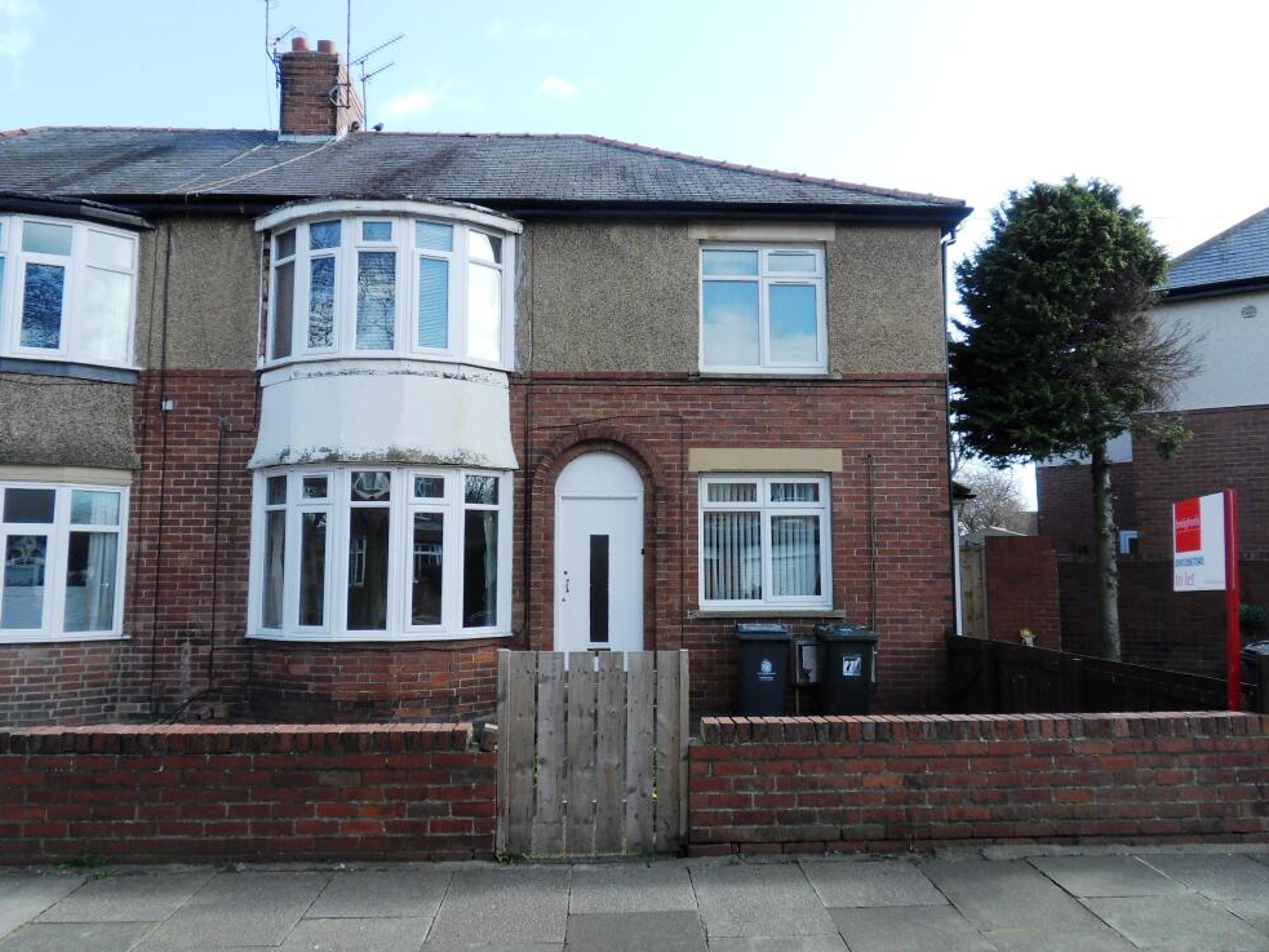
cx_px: 657
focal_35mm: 25
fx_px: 916
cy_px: 465
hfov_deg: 69.4
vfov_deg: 54.9
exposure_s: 1/350
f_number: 3.3
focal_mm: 4.2
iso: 80
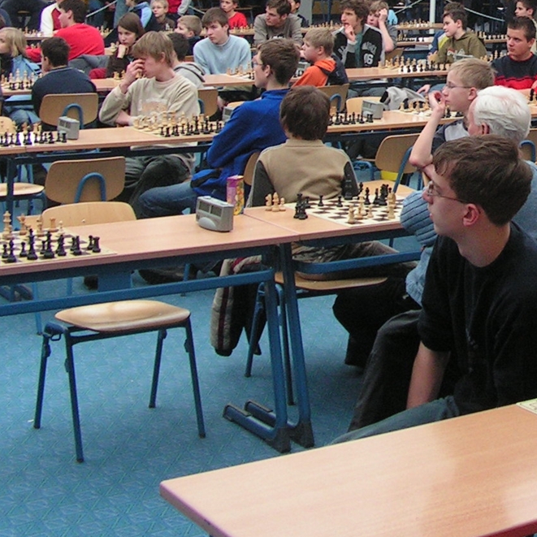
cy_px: 61
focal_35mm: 77
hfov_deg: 21.8
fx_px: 1351
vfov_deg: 22.0
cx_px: 517
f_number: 3.2
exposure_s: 1/50
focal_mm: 6
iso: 125
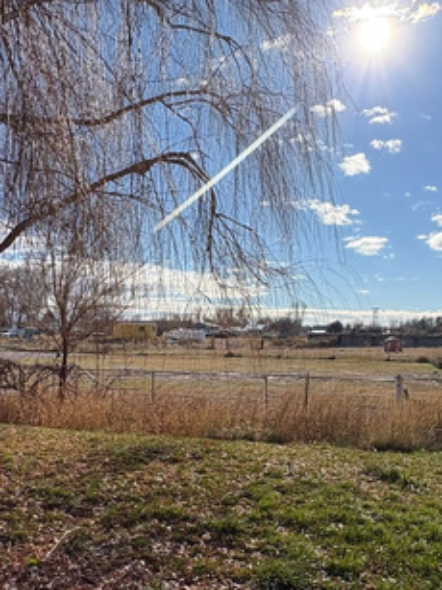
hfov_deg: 40.7
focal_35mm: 35
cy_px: 361
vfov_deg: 52.2
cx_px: 208
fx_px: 596
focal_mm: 2.22
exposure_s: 1/2874
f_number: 2.2
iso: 50
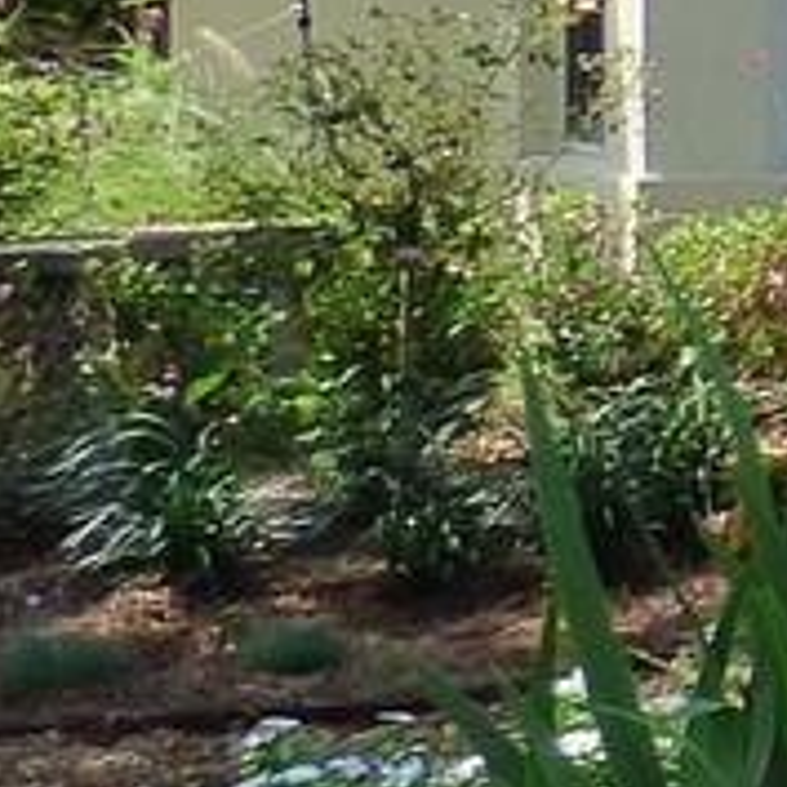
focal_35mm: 160
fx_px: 4116
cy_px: -58
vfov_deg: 10.8
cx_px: 2872
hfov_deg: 8.0
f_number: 3.2
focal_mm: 3.58
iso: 200
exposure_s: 1/800
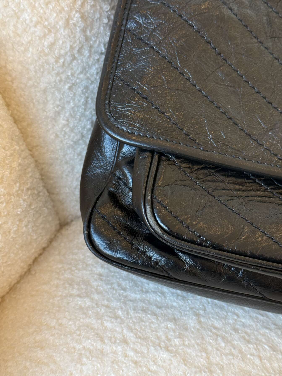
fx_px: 521
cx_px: 141
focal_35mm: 48
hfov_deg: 30.3
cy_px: 188
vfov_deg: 39.7
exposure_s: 1/100
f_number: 1.78
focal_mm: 6.76
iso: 160
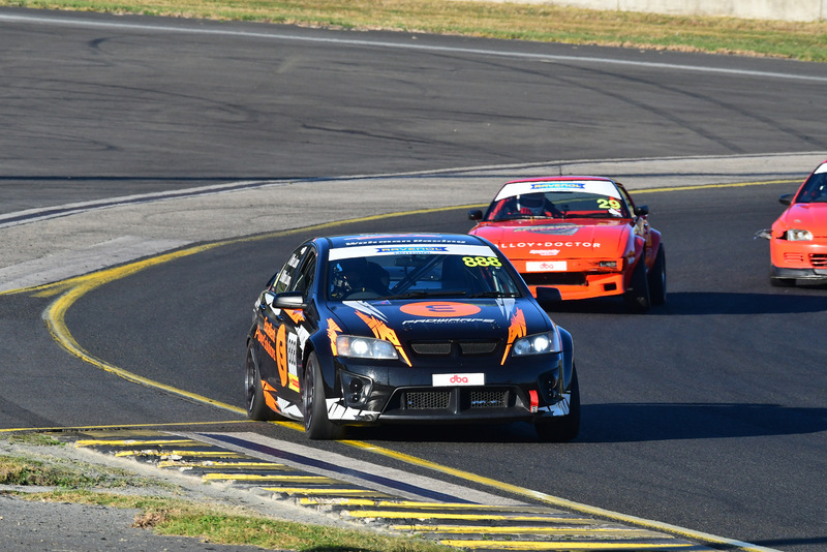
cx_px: 414
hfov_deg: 3.9
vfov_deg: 2.6
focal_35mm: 525
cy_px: 276
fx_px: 12064
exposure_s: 1/640
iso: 800
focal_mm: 350
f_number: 11
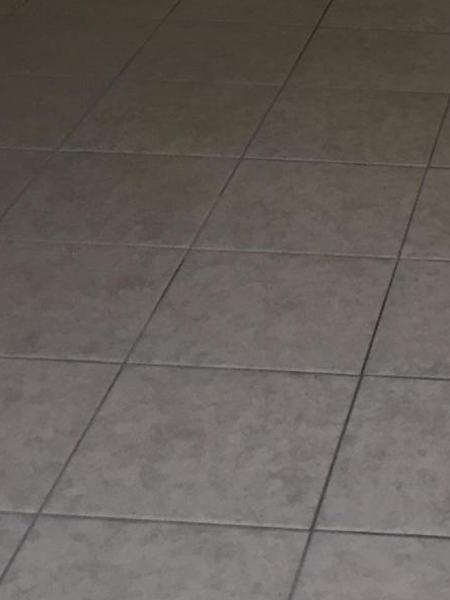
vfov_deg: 18.2
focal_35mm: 98
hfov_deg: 14.6
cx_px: 555
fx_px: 1699
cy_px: -259
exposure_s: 1/30
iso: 32
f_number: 2.2
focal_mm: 4.15
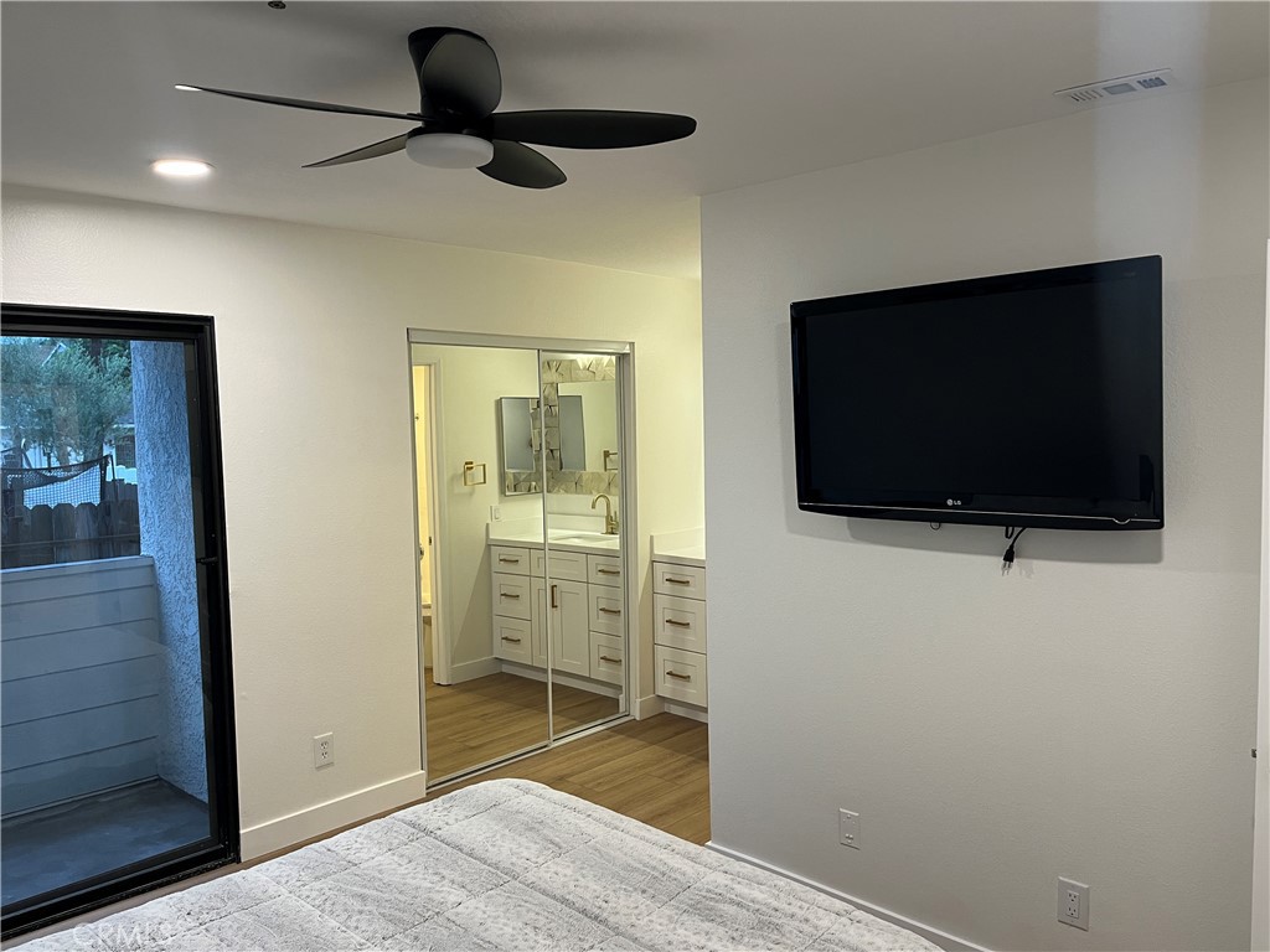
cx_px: 635
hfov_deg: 67.3
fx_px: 954
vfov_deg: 53.1
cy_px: 476
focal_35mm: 26
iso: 100
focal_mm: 5.1
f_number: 1.6
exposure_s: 1/60
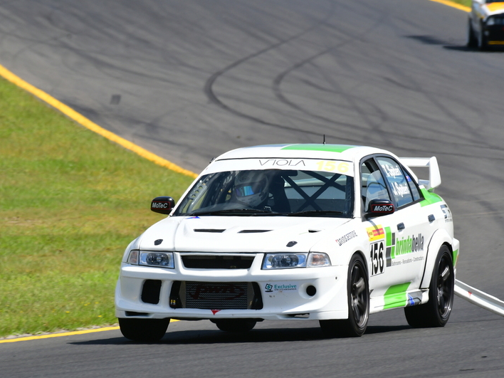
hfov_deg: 2.4
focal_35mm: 815
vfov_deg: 1.8
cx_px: 221
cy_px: 189
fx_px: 11866
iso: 320
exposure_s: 1/500
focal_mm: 500
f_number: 11
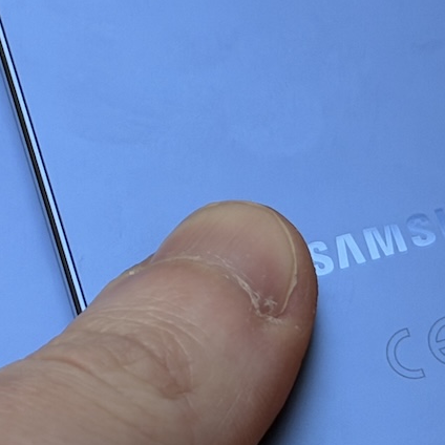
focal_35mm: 190
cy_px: -60
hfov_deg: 9.2
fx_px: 2763
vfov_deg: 9.1
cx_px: 57
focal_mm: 6.76
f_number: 1.78
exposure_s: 1/100
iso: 80
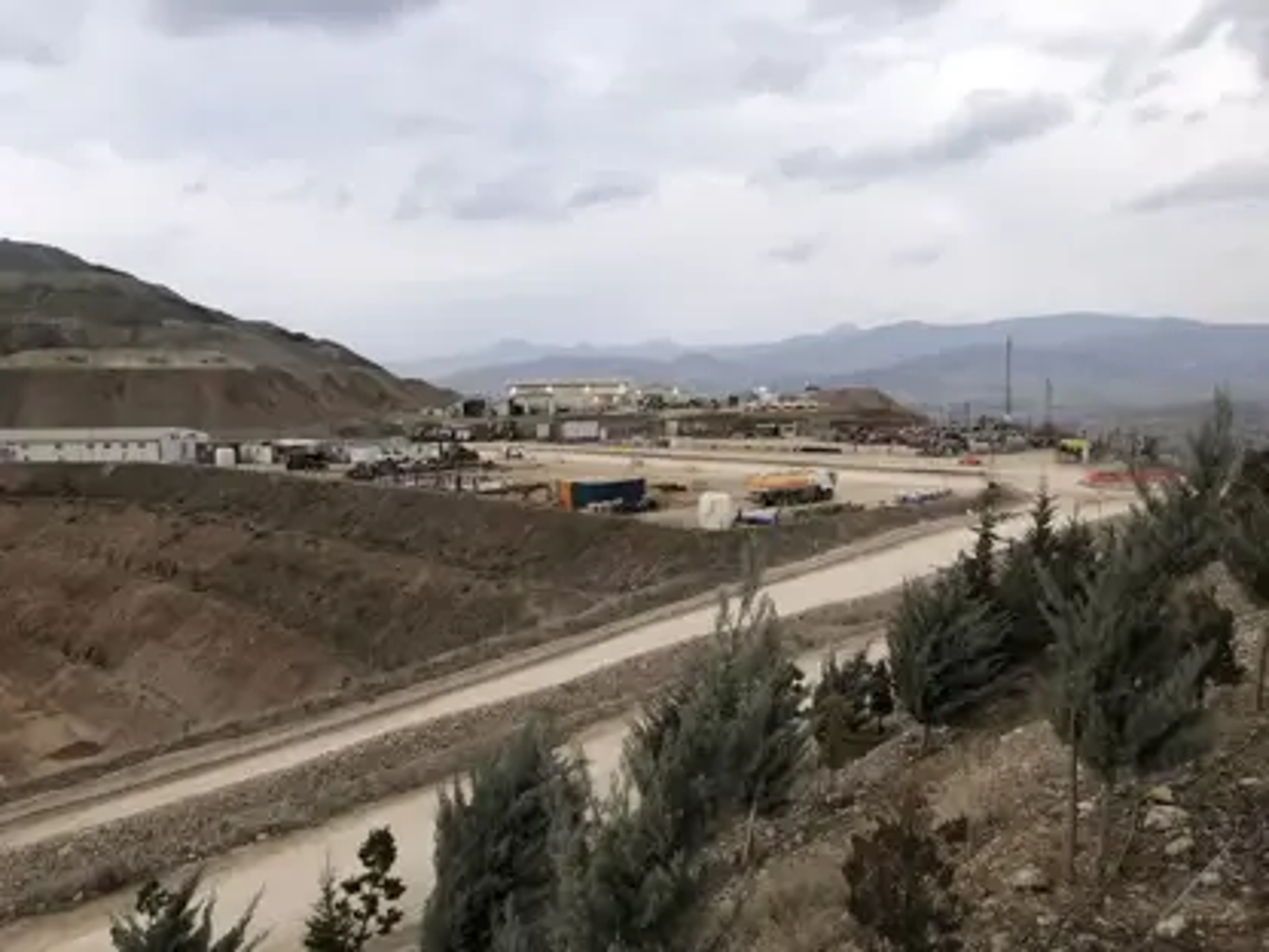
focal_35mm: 28
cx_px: 634
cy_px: 476
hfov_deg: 63.4
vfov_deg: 49.7
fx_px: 1026
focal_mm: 4
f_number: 1.8
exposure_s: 1/30
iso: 25
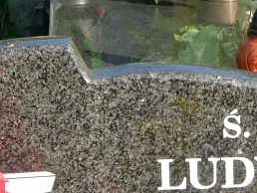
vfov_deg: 6.5
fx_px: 1613
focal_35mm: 217
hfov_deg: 9.1
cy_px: 495
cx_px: 207
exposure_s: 1/250
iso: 100
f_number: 5.6
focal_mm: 7.4
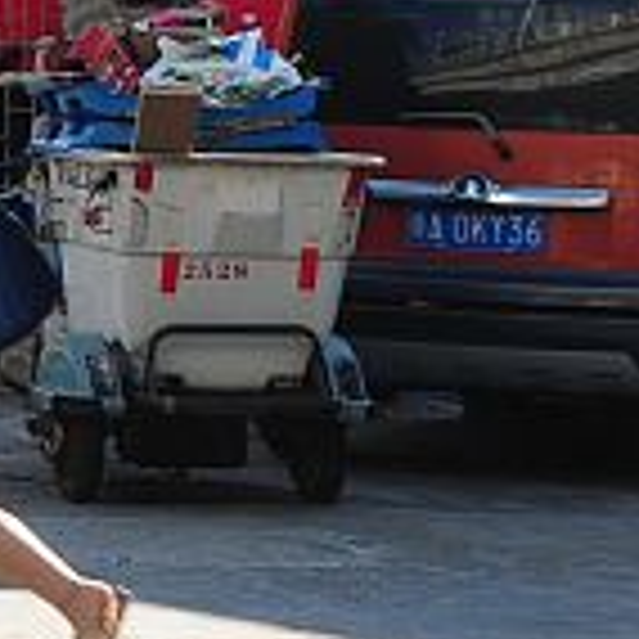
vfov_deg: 7.5
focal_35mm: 223
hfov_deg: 7.3
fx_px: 4657
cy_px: -626
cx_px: -976
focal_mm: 31
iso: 400
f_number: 9
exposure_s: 1/160
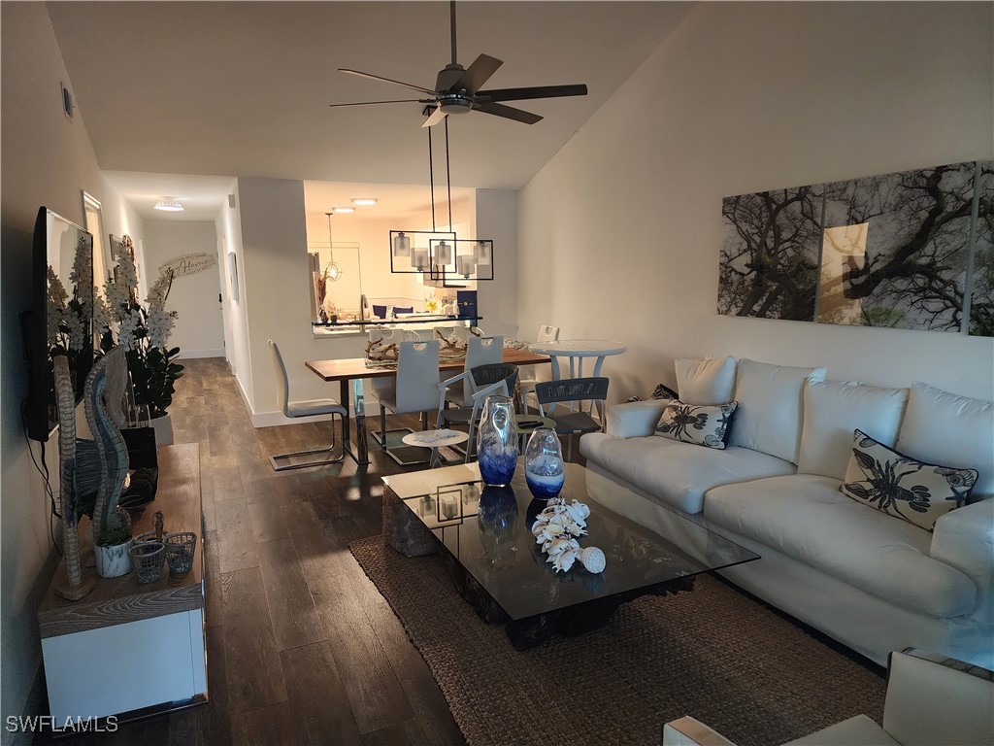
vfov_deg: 58.9
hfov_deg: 73.9
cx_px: 497
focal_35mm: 23
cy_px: 373
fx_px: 660
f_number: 1.8
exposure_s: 1/60
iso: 640
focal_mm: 6.4
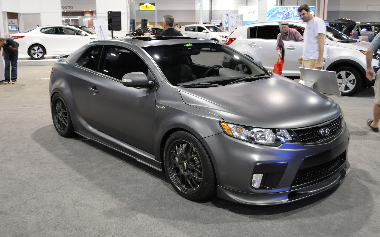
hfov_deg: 52.7
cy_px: 112
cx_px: 192
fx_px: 383
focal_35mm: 37
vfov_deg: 34.4
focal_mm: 24
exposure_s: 1/25
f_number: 4
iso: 800
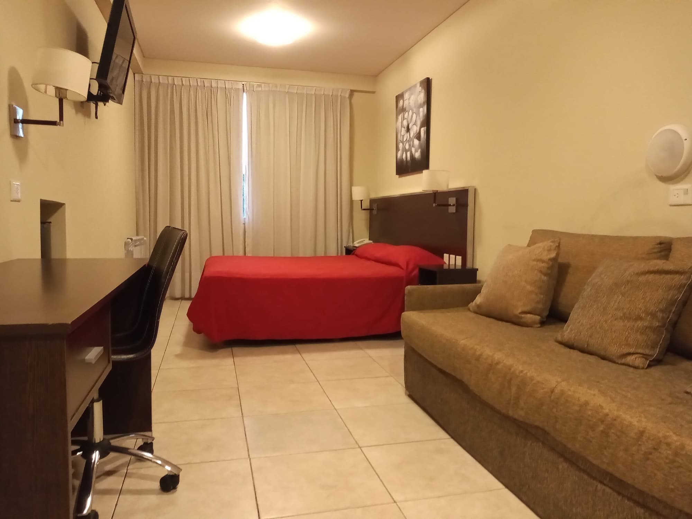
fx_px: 400
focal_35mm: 20
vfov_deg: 66.0
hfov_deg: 81.7
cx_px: 346
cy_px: 260
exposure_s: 1/20
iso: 1340
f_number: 2
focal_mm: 3.54
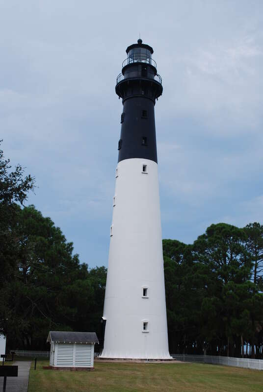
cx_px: 132
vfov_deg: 43.5
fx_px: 491
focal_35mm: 45
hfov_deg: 30.0
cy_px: 196
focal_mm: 30
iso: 100
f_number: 8
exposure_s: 1/250
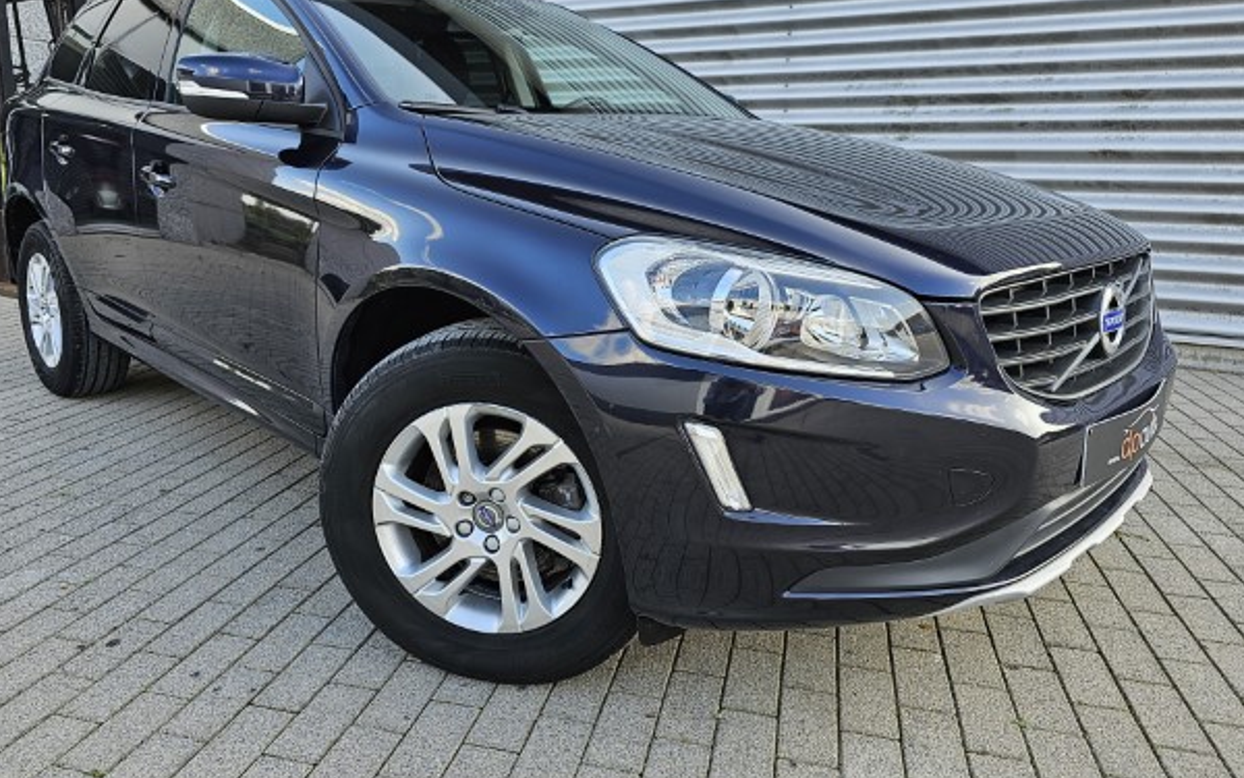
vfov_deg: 47.5
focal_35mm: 26
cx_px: 591
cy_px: 340
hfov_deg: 70.4
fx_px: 881
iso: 32
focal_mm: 6.3
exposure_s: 1/180
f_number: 1.7
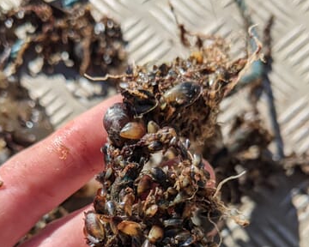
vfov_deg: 34.4
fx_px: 375
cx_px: 136
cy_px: 223
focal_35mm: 41
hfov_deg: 44.7
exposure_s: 1/2924
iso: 49
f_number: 1.8
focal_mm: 4.44
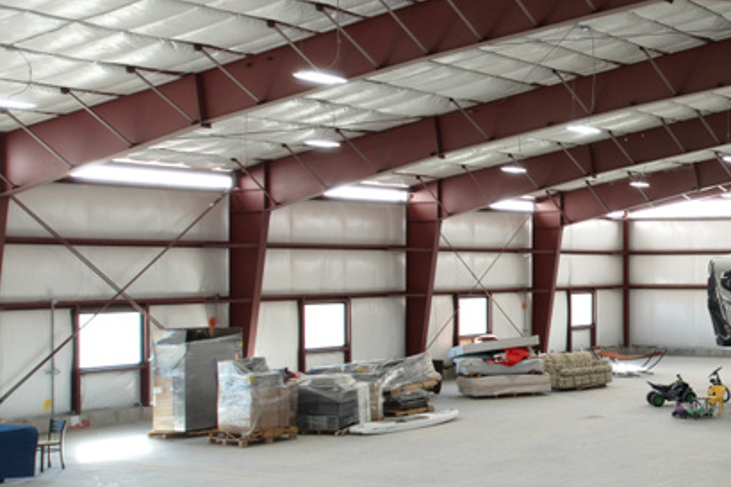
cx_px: 840
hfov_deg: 31.4
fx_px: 1116
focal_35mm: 55
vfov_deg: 24.6
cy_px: 262
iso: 100
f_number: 2.8
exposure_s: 1/50
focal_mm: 8.38
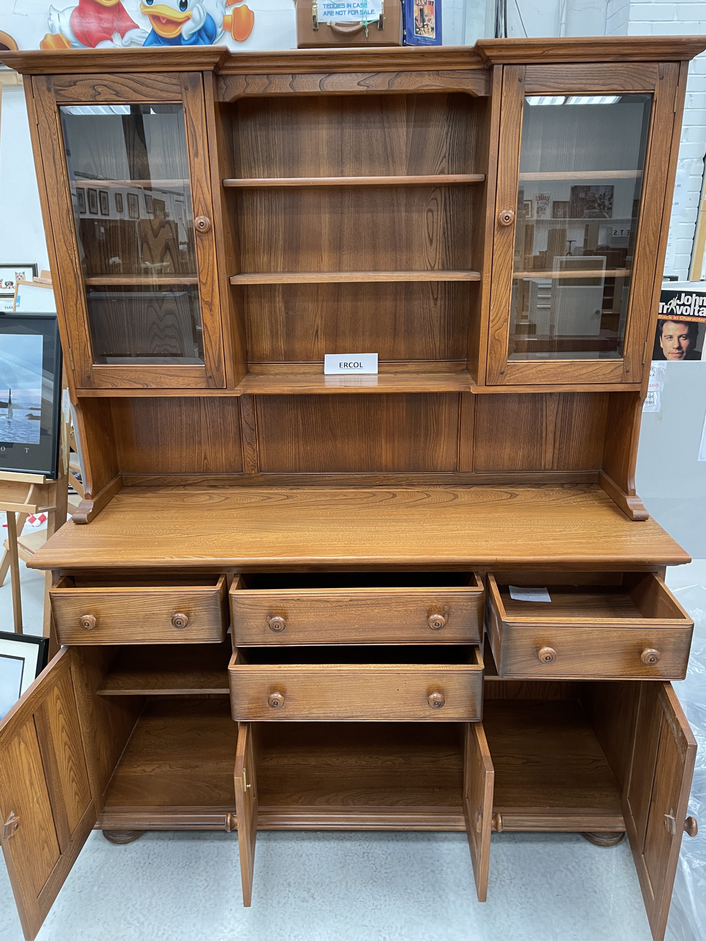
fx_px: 707
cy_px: 470
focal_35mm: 26
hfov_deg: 53.1
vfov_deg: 67.3
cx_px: 353
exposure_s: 1/60
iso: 200
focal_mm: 4.2
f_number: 1.6
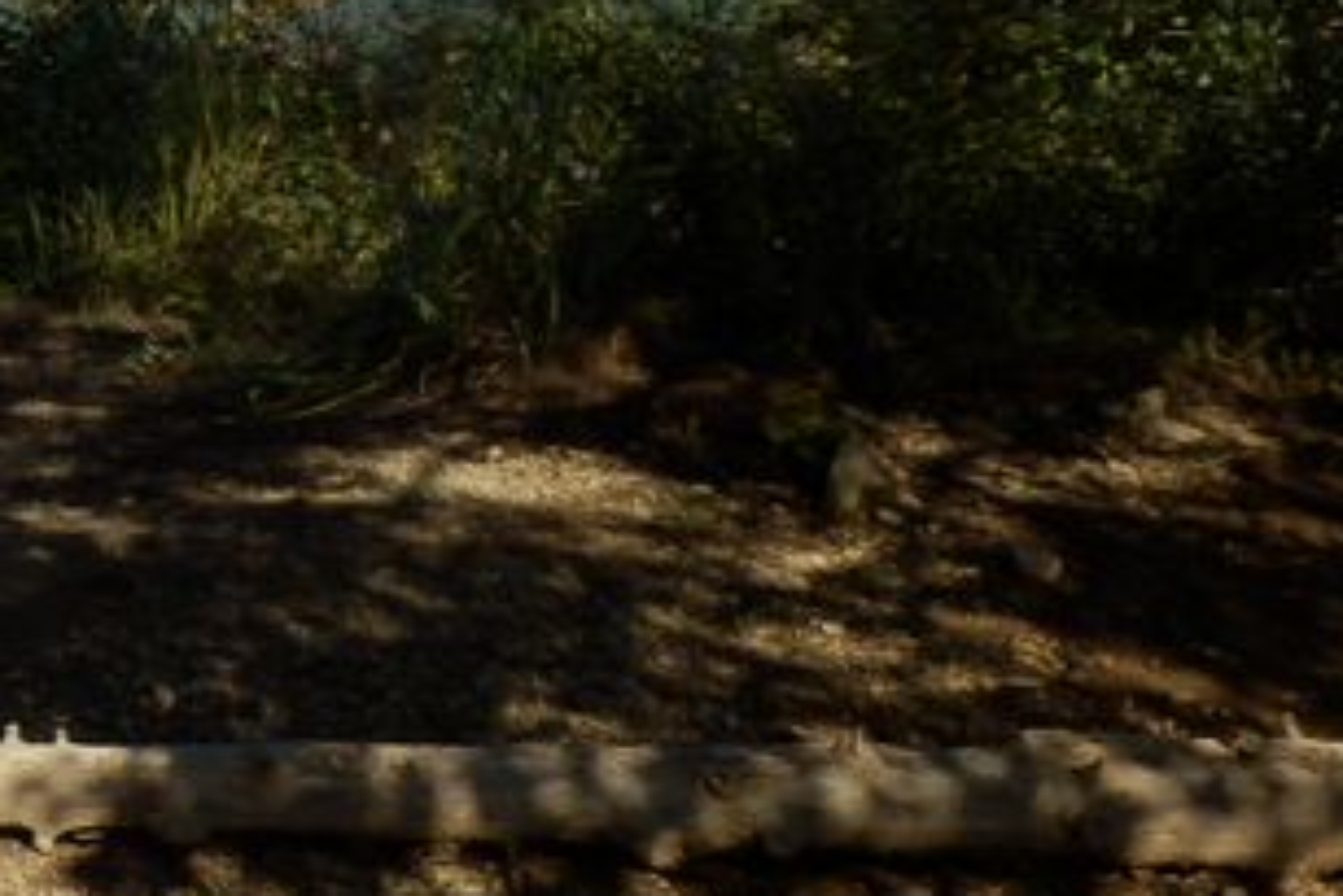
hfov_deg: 27.1
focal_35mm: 65
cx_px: -293
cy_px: 26
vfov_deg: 20.4
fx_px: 2426
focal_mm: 4.2
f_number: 7.9
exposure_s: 1/160
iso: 80
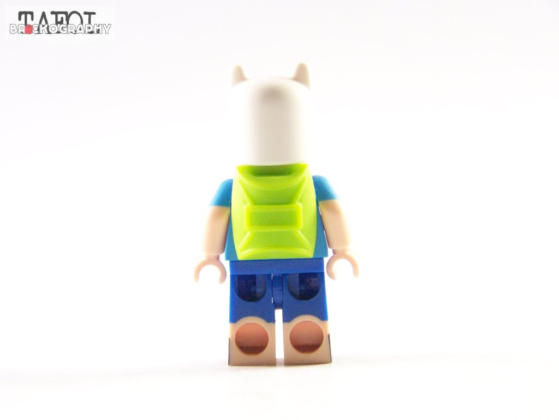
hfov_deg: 18.7
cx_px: 280
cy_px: 210
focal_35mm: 105
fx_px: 1696
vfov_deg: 14.1
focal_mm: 17.5
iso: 400
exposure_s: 1/45
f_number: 3.2
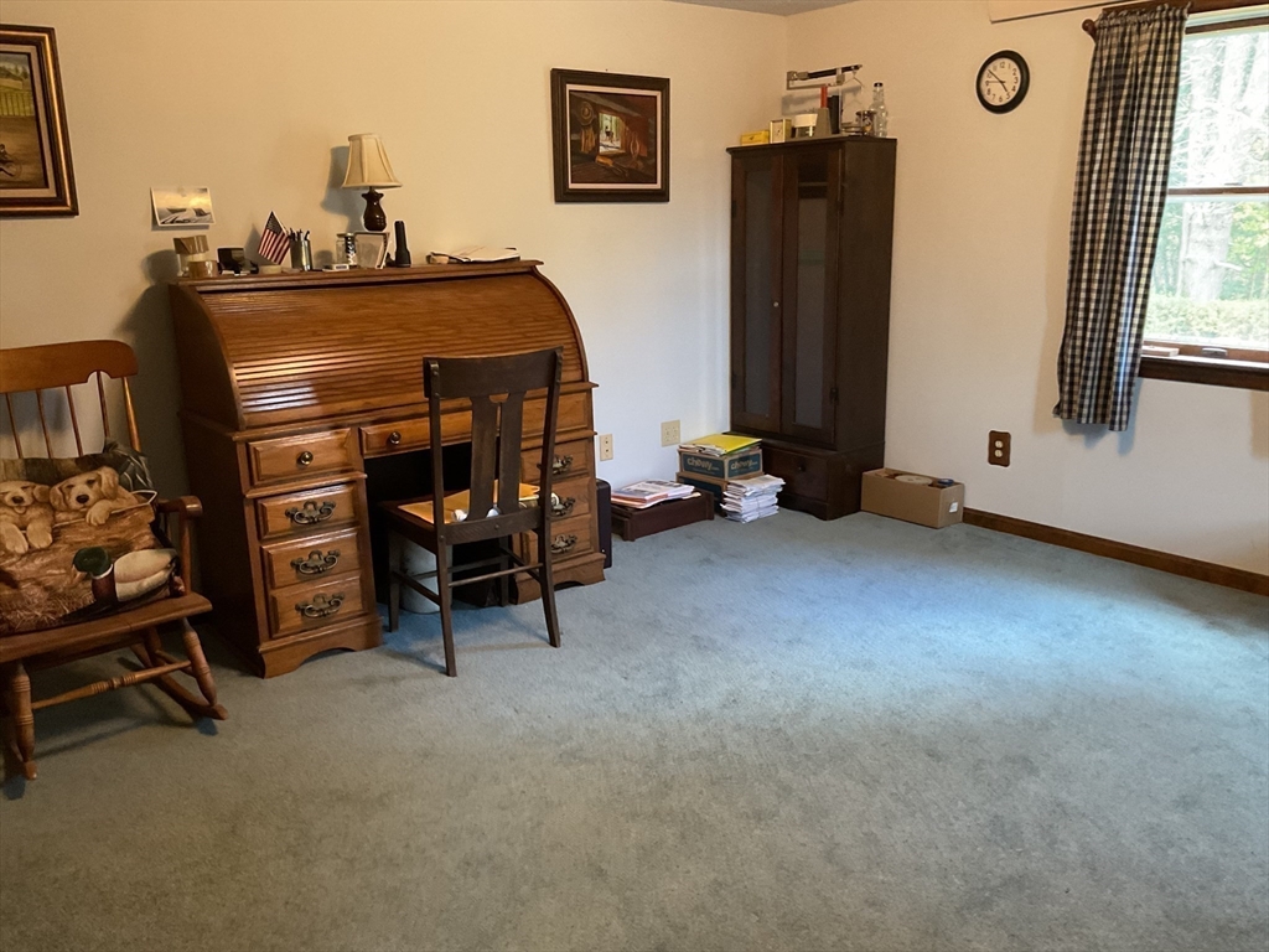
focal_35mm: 29
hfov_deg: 61.7
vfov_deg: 48.2
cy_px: 476
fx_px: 1063
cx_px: 634
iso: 250
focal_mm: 3
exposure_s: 1/40
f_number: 1.8
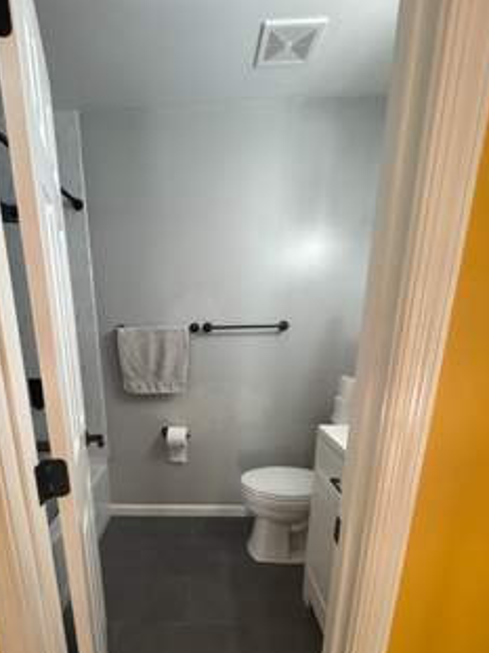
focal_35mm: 18
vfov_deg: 85.7
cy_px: 416
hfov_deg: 70.5
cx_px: 187
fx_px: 339
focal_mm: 2.22
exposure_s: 1/60
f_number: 2.2
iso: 250
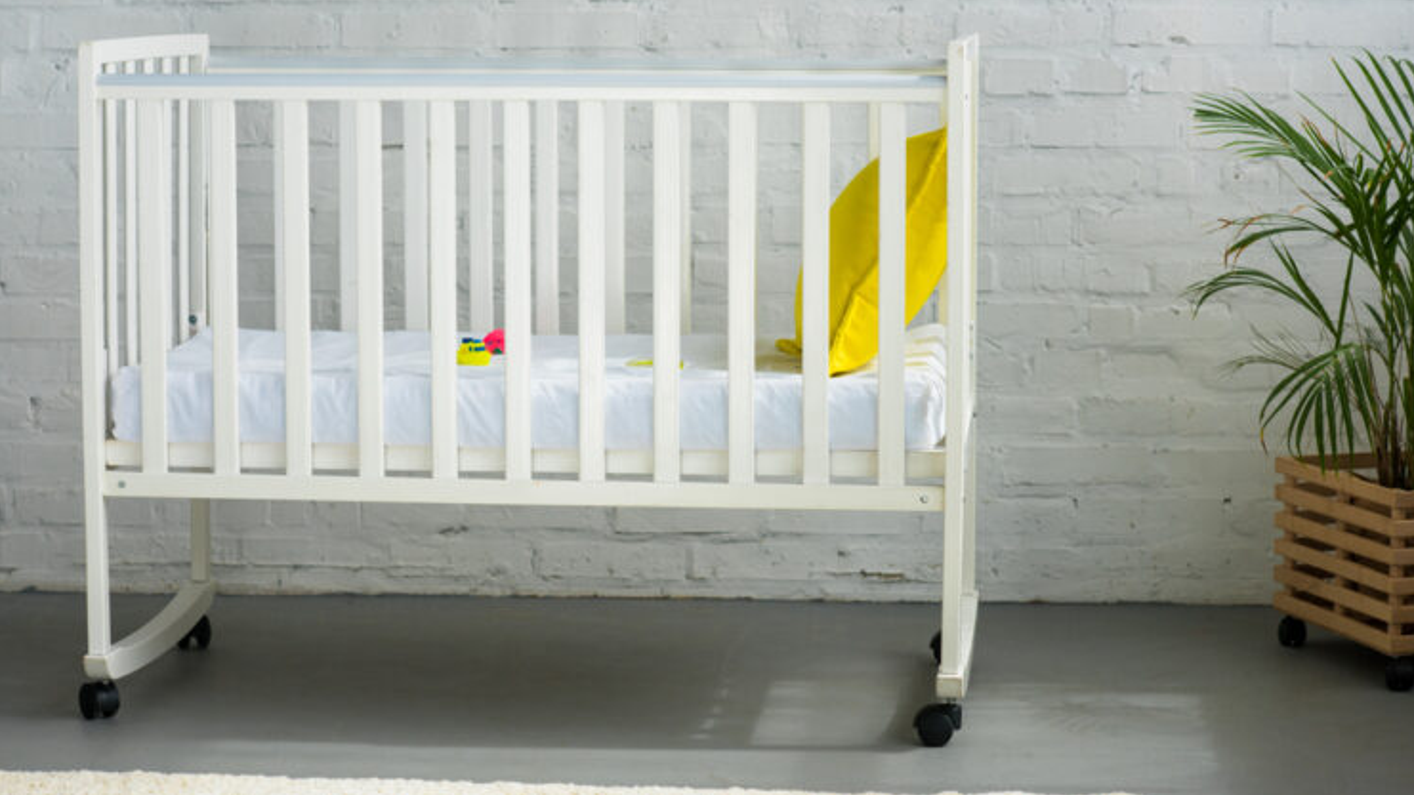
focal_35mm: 90
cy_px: 324
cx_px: 711
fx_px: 3375
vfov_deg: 13.4
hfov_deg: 23.7
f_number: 4
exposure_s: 1/160
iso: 160
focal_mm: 85
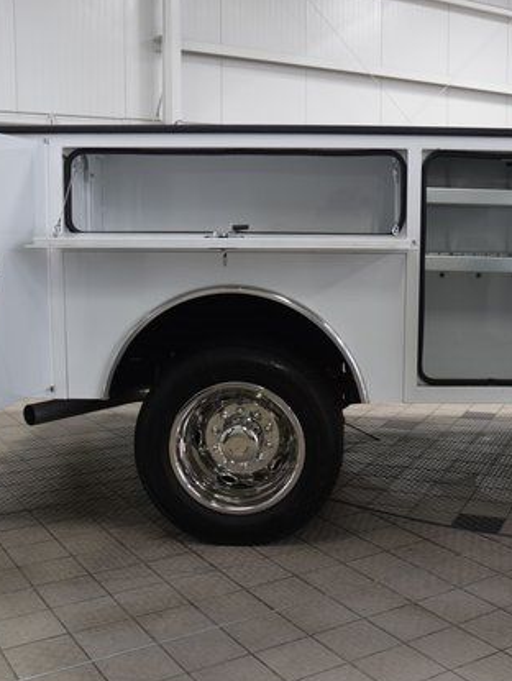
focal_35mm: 40
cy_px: 340
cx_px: 346
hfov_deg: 35.6
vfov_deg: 46.8
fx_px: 788
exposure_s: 1/60
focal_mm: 18
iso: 720
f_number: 4
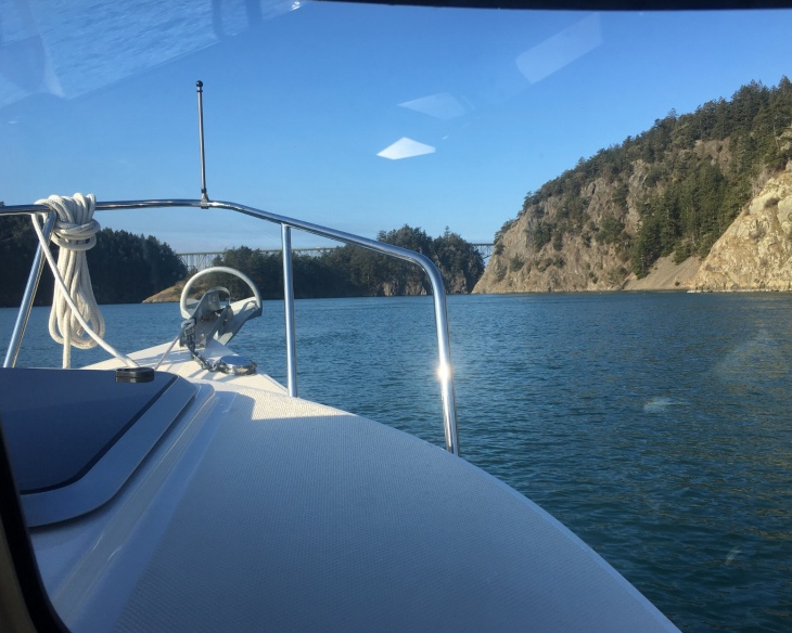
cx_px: 421
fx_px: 727
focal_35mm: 31
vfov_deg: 47.1
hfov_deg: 57.1
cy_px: 322
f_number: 2.2
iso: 25
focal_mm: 4.15
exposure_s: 1/1148
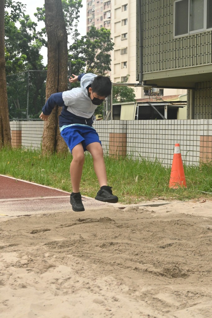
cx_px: 106
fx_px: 530
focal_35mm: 60
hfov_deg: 22.6
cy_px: 159
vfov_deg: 33.4
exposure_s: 1/2500
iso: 2000
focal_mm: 40
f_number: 5.6
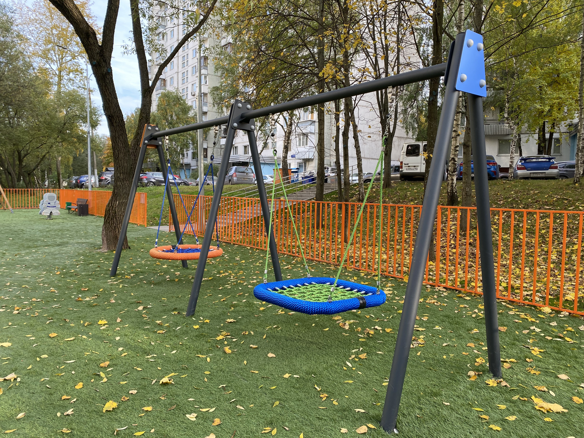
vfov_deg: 53.1
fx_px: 439
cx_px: 292
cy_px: 219
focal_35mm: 26
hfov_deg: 67.3
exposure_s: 1/186
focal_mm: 4.25
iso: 32
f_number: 1.8
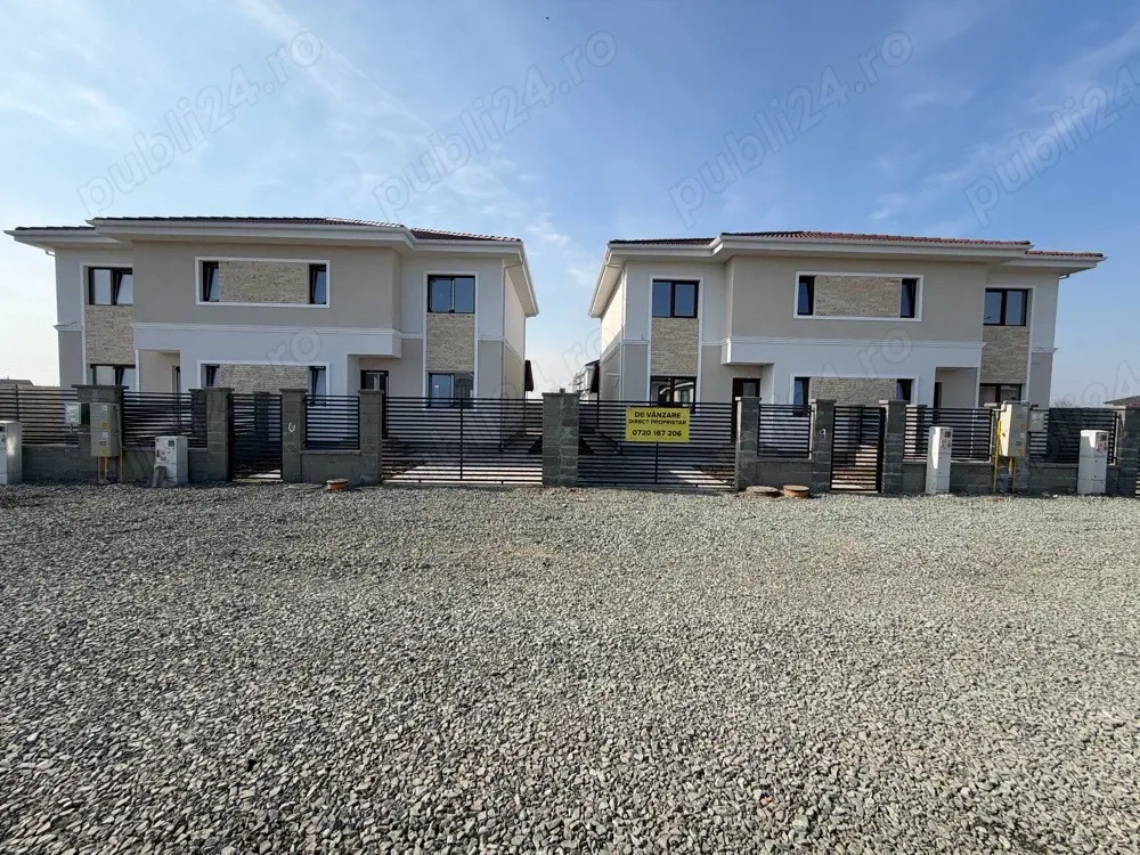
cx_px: 570
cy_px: 428
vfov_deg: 85.7
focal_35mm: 14
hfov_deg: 102.1
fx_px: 461
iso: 20
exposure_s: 1/864
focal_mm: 2.22
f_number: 2.2
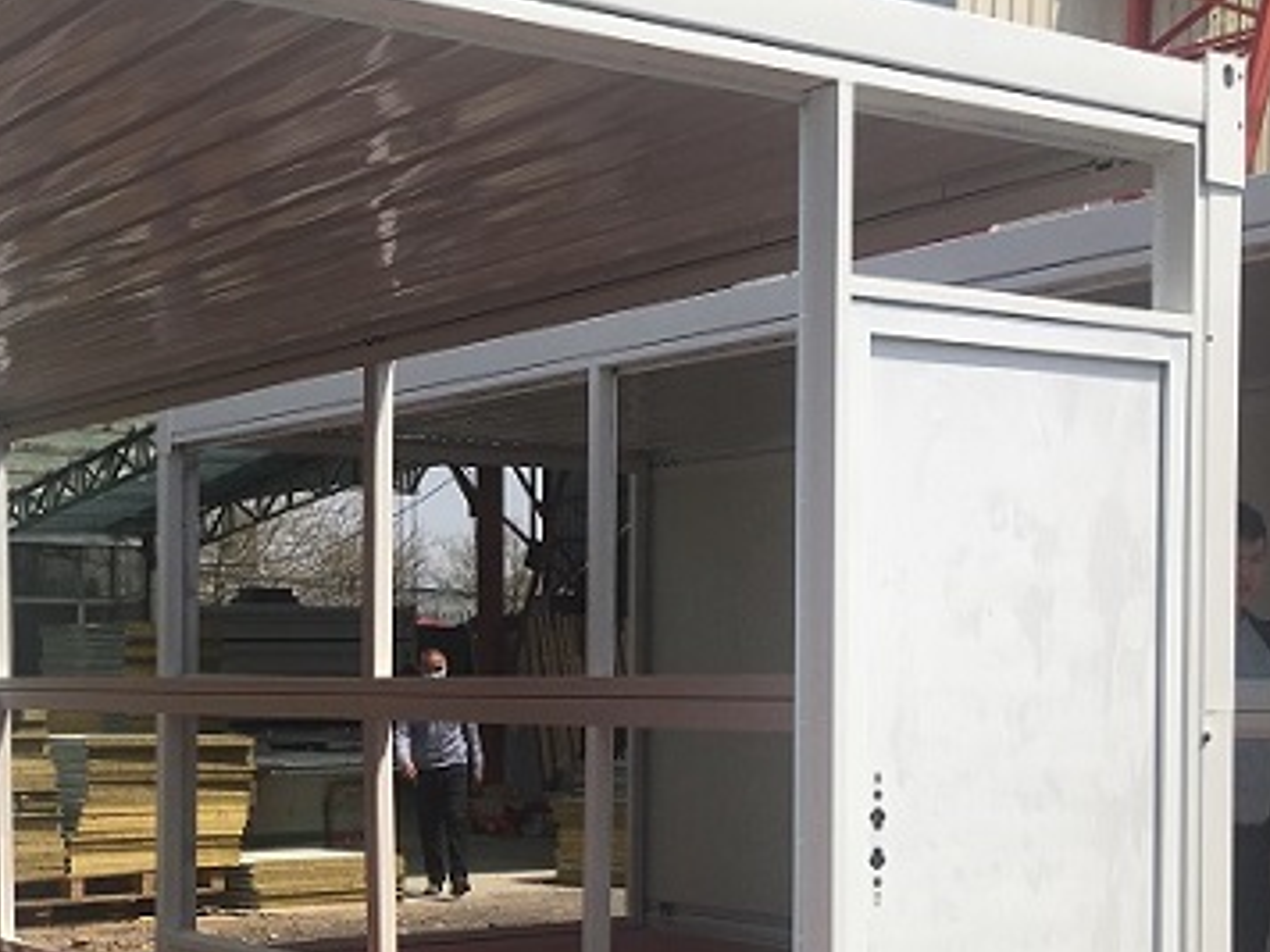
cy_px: 754
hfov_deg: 32.5
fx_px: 2091
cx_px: 193
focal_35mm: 57
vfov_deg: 25.2
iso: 25
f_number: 2.2
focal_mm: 4.15
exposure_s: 1/2198
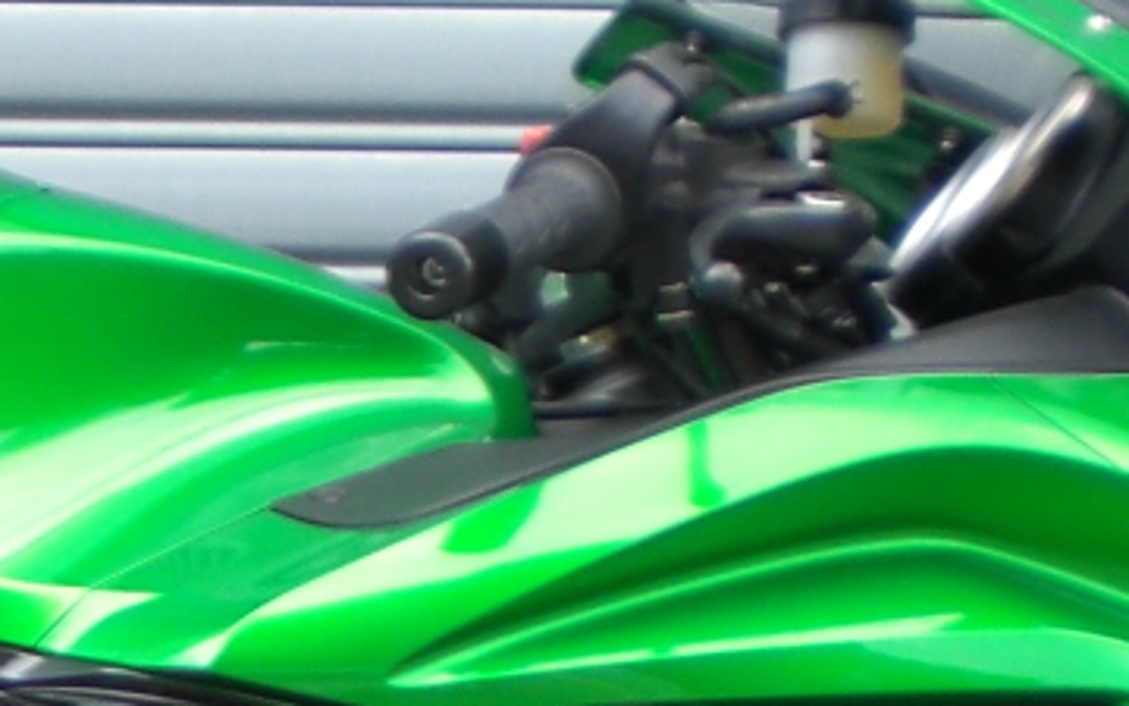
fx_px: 5508
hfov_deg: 11.3
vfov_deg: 7.2
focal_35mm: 179
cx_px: -527
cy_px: 1158
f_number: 3.1
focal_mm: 6.3
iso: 50
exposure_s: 1/80
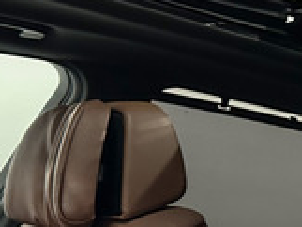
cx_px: 323
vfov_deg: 15.3
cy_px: 135
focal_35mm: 97
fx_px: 847
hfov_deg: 19.5
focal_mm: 6.86
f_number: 1.78
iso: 1000
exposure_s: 1/33
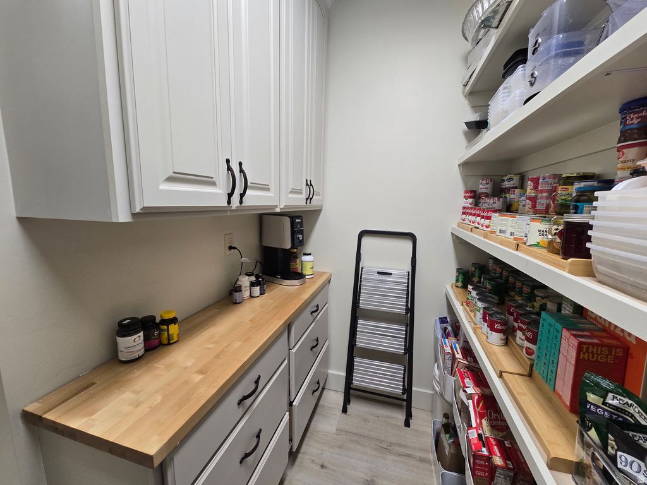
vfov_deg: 89.9
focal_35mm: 13
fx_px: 243
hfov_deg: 106.2
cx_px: 324
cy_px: 242
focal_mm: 2.2
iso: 100
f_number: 2.2
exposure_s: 1/60
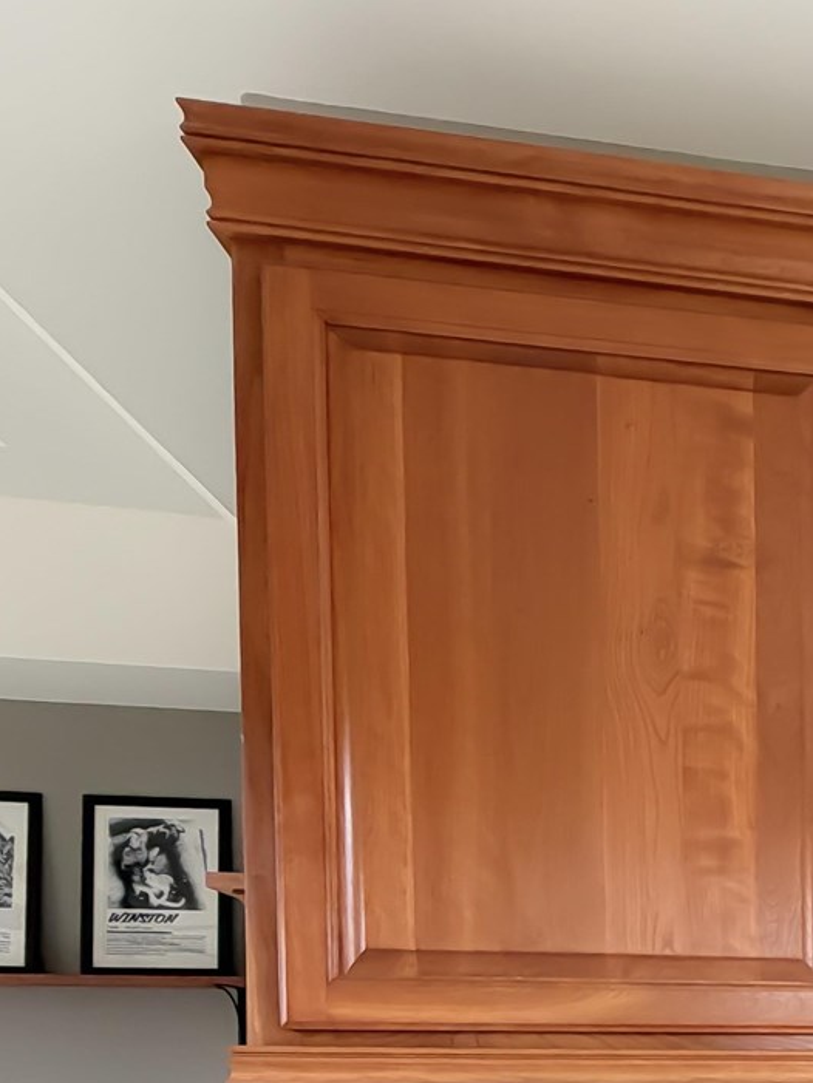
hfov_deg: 25.6
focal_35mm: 46
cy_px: 1160
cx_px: 1136
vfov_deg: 35.8
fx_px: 1440
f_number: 2.2
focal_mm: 2.22
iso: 320
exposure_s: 1/80
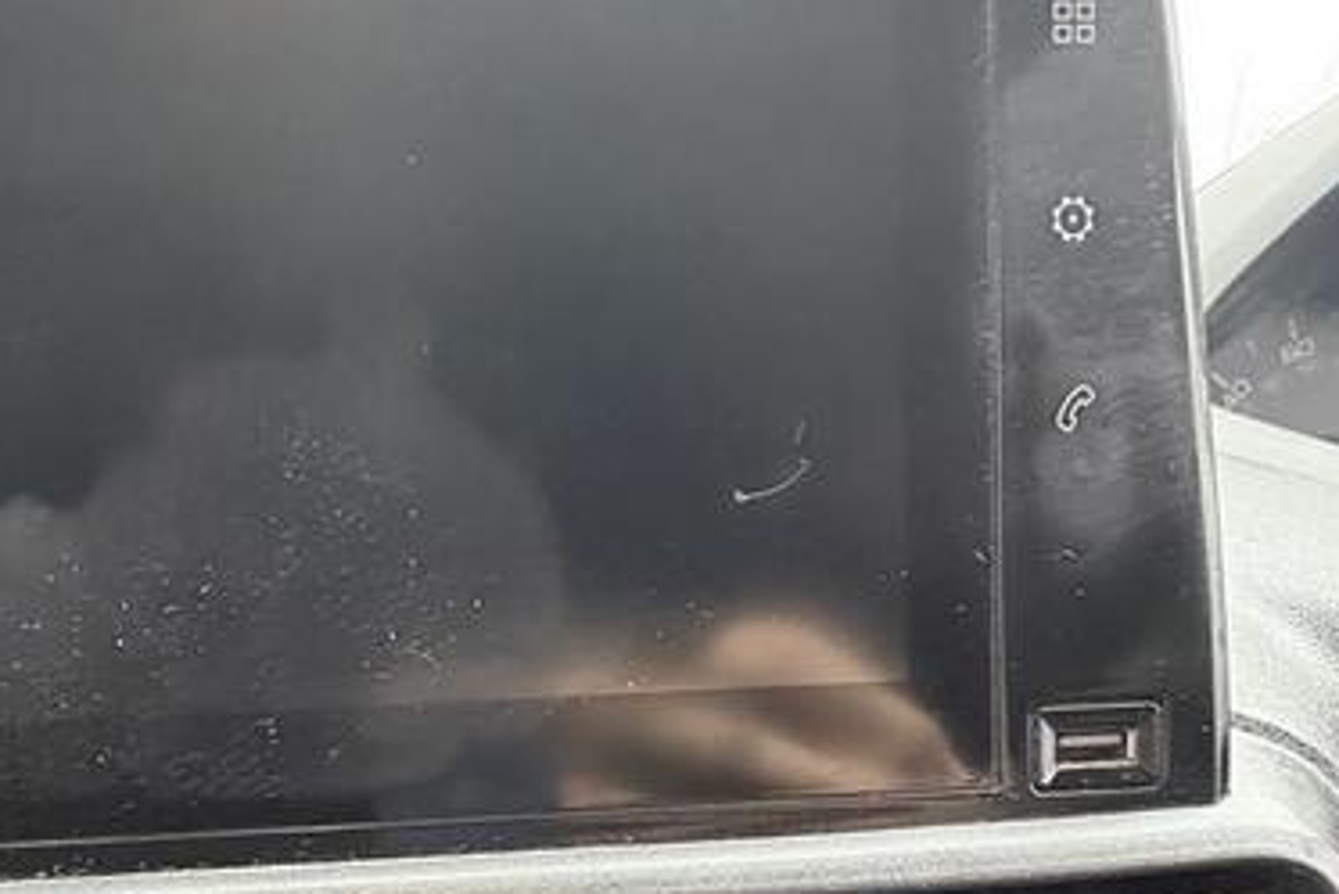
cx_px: 571
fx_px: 1302
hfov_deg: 54.2
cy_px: 887
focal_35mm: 35
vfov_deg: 34.6
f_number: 2.2
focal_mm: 2.22
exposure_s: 1/60
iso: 800
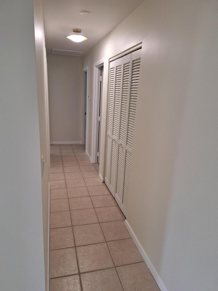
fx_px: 193
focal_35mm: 23
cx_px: 109
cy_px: 146
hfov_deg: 58.9
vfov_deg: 73.9
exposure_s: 1/40
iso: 160
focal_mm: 5.54
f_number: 1.8
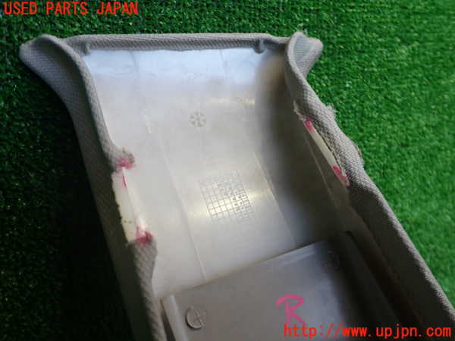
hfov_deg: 60.0
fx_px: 394
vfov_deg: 46.8
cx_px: 228
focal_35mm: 30
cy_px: 170
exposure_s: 1/125
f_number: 2.3
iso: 250
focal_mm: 5.4
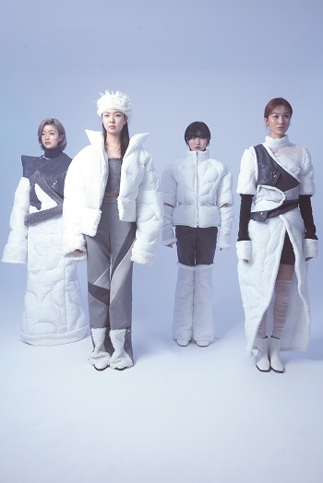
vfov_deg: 63.6
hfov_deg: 45.0
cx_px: 162
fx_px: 390
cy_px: 242
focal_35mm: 29
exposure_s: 1/125
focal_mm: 29
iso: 200
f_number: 9
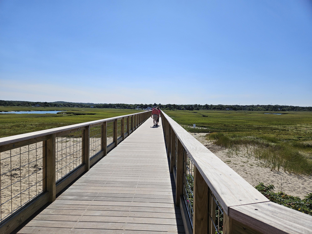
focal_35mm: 23
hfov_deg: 73.9
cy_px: 117
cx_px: 156
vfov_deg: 58.9
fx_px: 207
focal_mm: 5.4
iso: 25
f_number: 1.8
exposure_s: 1/5116
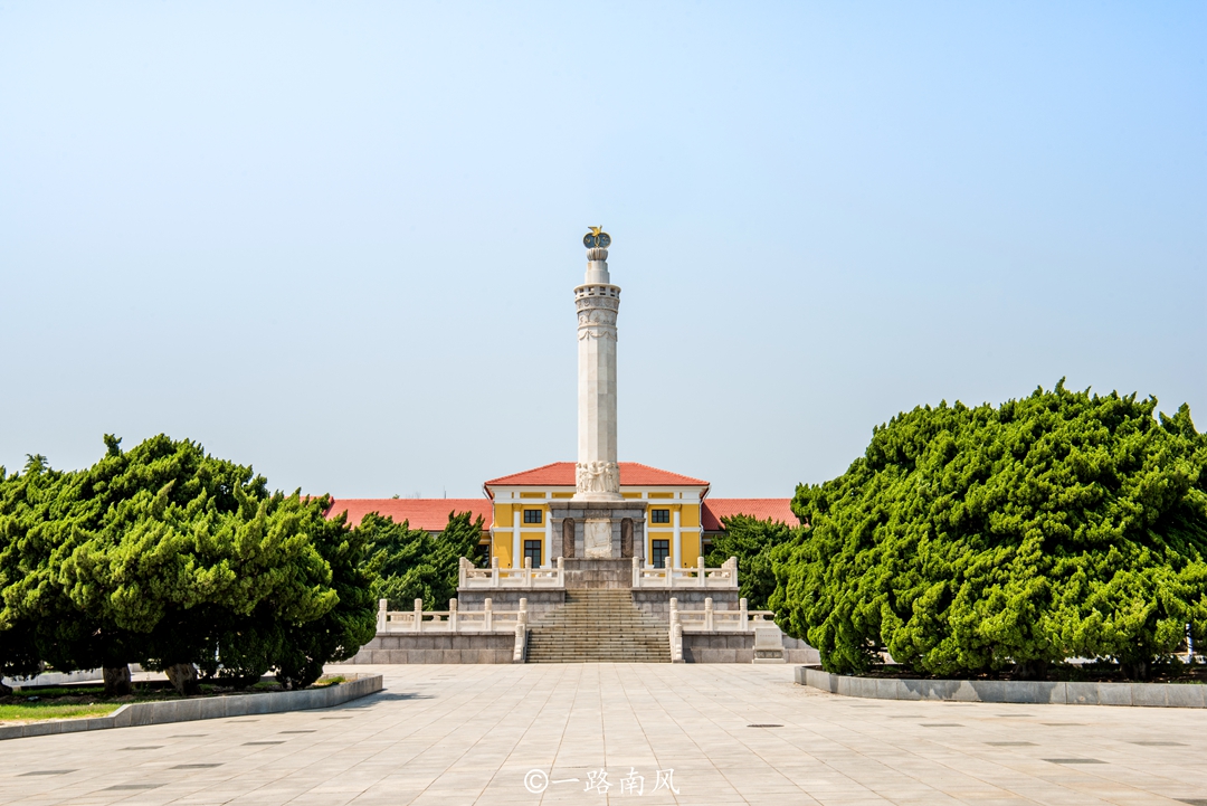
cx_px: 604
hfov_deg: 44.5
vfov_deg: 30.5
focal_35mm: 44
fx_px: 1476
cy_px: 403
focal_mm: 44
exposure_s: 1/100
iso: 100
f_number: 16
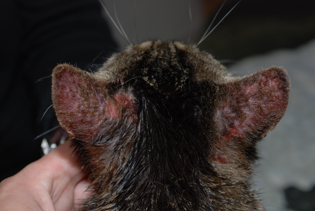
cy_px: 106
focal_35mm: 87
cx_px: 158
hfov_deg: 23.3
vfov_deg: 15.8
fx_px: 763
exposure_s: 1/60
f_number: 5.3
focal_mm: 58
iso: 200
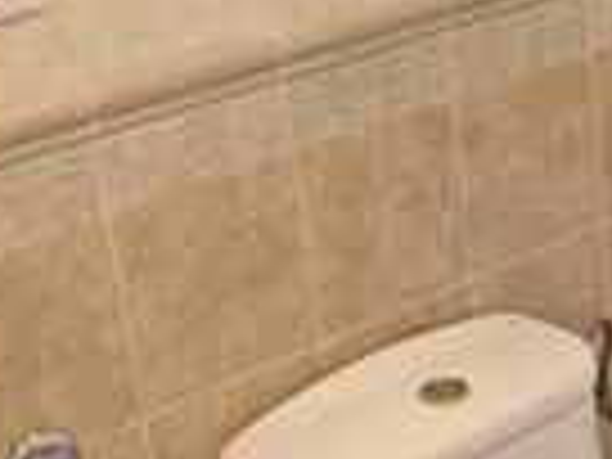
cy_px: 428
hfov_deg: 15.2
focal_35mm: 119
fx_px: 2104
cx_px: 943
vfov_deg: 12.3
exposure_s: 1/100
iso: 400
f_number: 1.7
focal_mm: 6.3
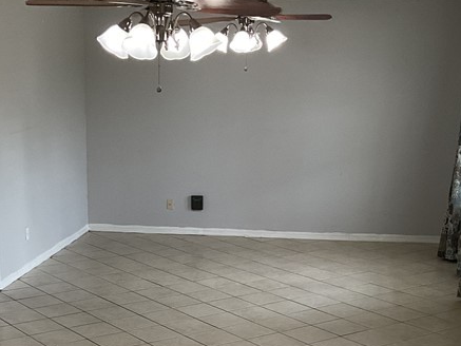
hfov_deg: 28.4
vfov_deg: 21.0
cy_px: 334
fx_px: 906
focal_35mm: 68
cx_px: 168
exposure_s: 1/60
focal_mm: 3
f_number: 1.8
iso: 80
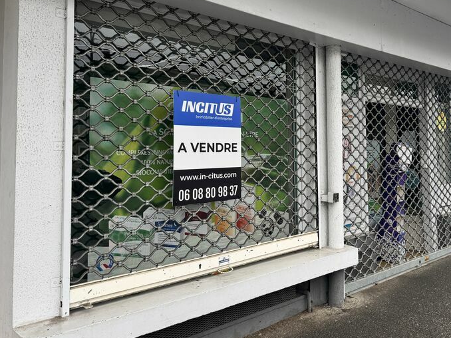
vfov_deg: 41.4
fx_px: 443
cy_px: 123
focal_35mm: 34
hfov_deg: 53.2
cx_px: 292
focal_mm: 6.76
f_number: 1.78
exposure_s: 1/364
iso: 80
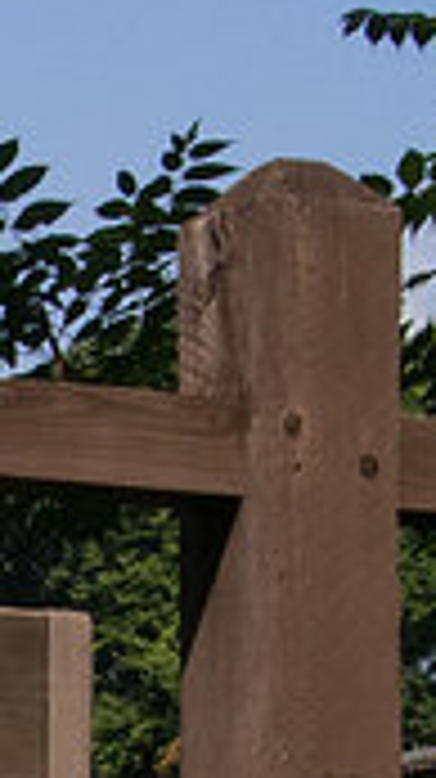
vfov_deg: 9.0
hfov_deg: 5.1
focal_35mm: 232
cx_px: -432
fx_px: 4780
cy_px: 1232
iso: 800
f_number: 6.7
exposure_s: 1/4000
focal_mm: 18
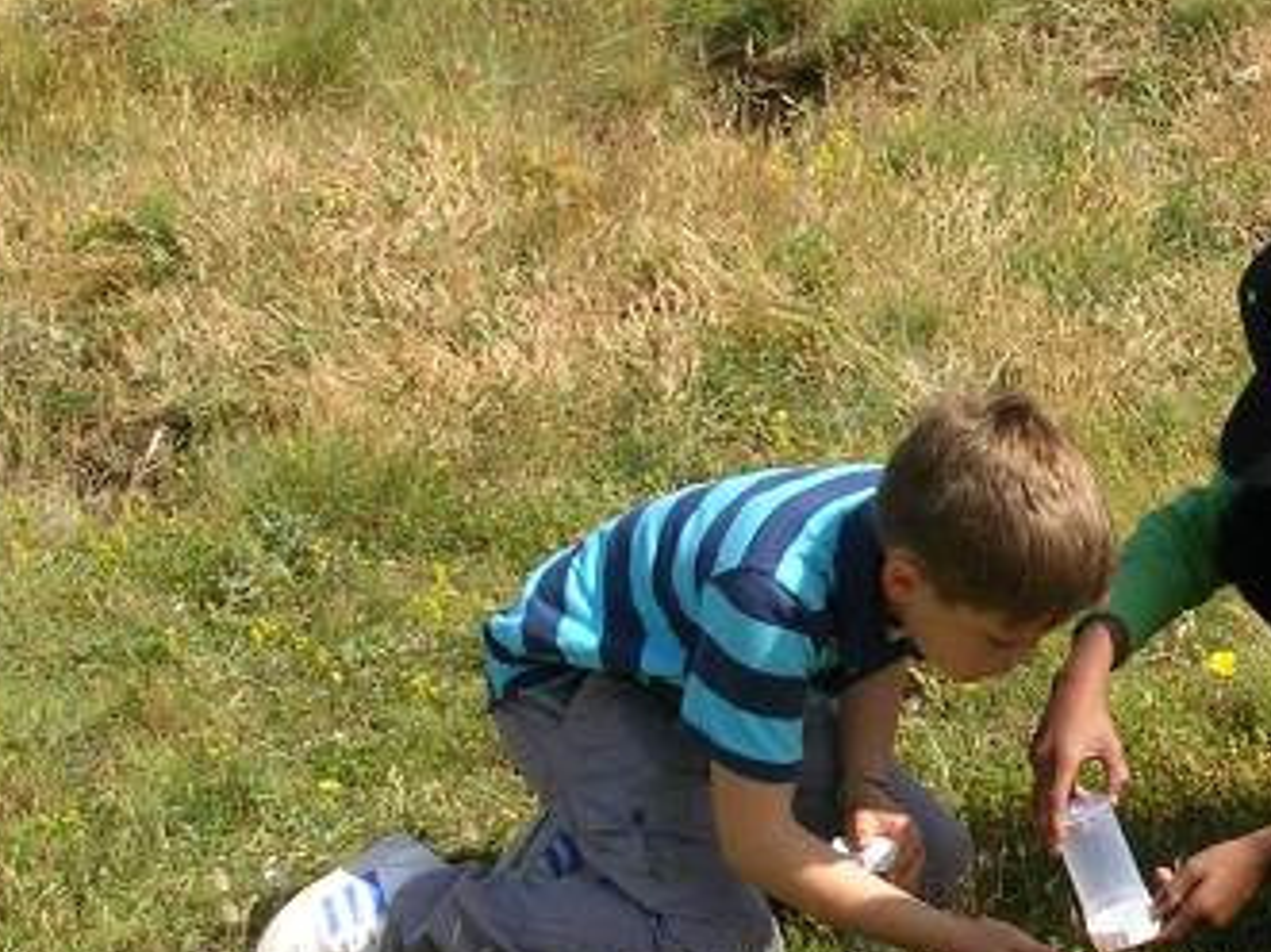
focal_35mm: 128
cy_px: 438
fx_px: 4698
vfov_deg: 11.6
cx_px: 1417
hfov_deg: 15.0
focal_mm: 8
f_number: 6.4
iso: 50
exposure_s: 1/223
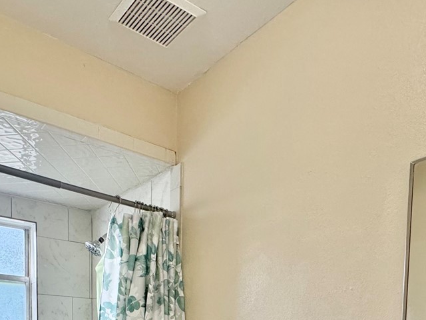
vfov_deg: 33.2
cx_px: 165
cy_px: 385
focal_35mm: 35
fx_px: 431
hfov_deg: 52.2
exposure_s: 1/120
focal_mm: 2.22
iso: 250
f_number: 2.2
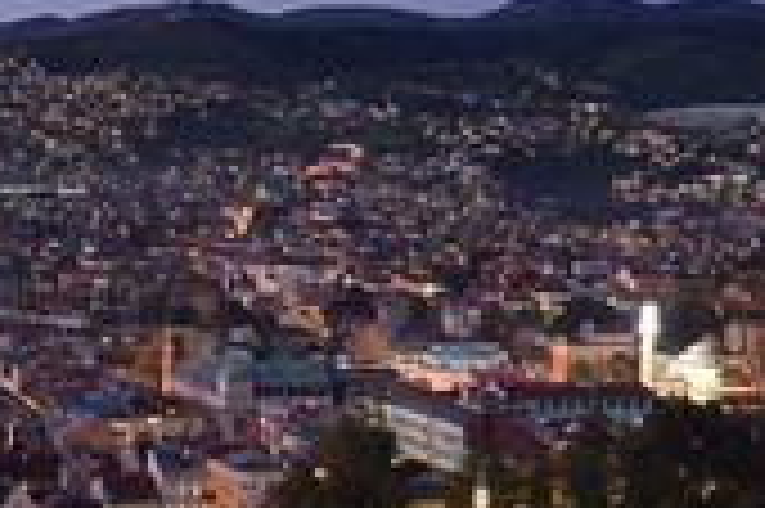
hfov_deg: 23.9
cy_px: 364
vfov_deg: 16.2
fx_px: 1783
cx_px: 184
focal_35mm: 84
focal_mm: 34
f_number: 7.1
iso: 200
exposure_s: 4
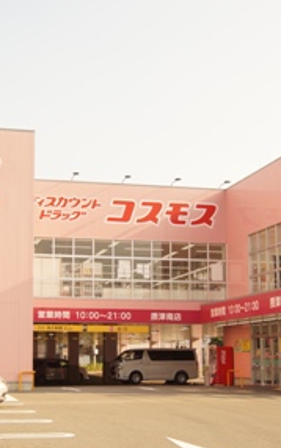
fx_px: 712
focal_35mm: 58
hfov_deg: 22.2
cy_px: 266
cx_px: 82
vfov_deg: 34.9
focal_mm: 17
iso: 100
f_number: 6.3
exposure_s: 1/160
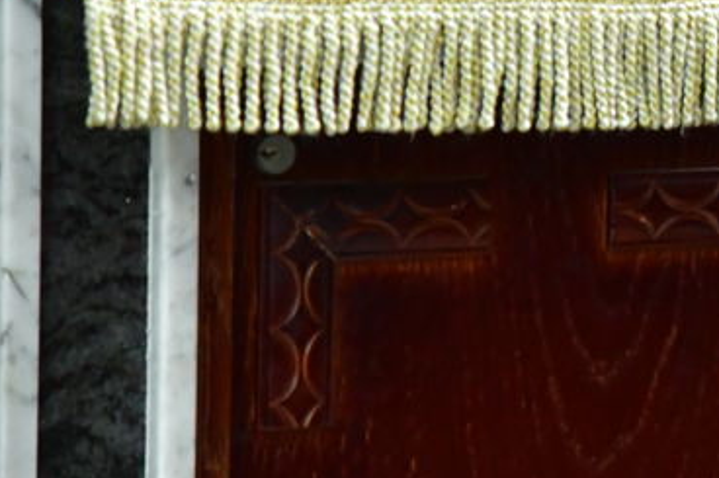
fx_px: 8364
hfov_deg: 4.9
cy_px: -24
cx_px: 1303
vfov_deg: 3.3
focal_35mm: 419
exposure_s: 1/125
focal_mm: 110
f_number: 5.6
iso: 5000
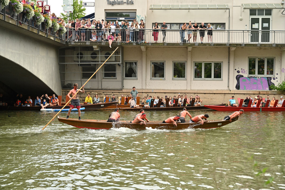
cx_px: 142
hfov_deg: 38.9
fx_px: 404
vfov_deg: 26.5
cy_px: 95
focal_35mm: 51
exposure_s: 1/1250
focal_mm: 51
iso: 400
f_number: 3.5
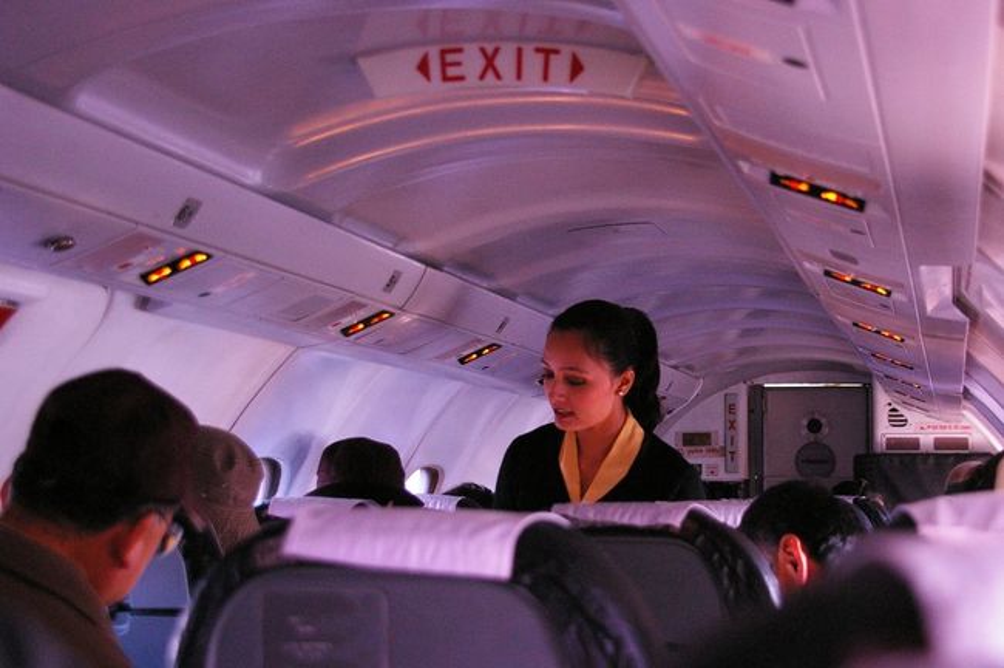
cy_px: 334
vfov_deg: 26.4
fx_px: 1421
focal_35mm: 51
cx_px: 502
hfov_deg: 38.9
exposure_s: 1/45
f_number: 4.5
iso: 1600
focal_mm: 34
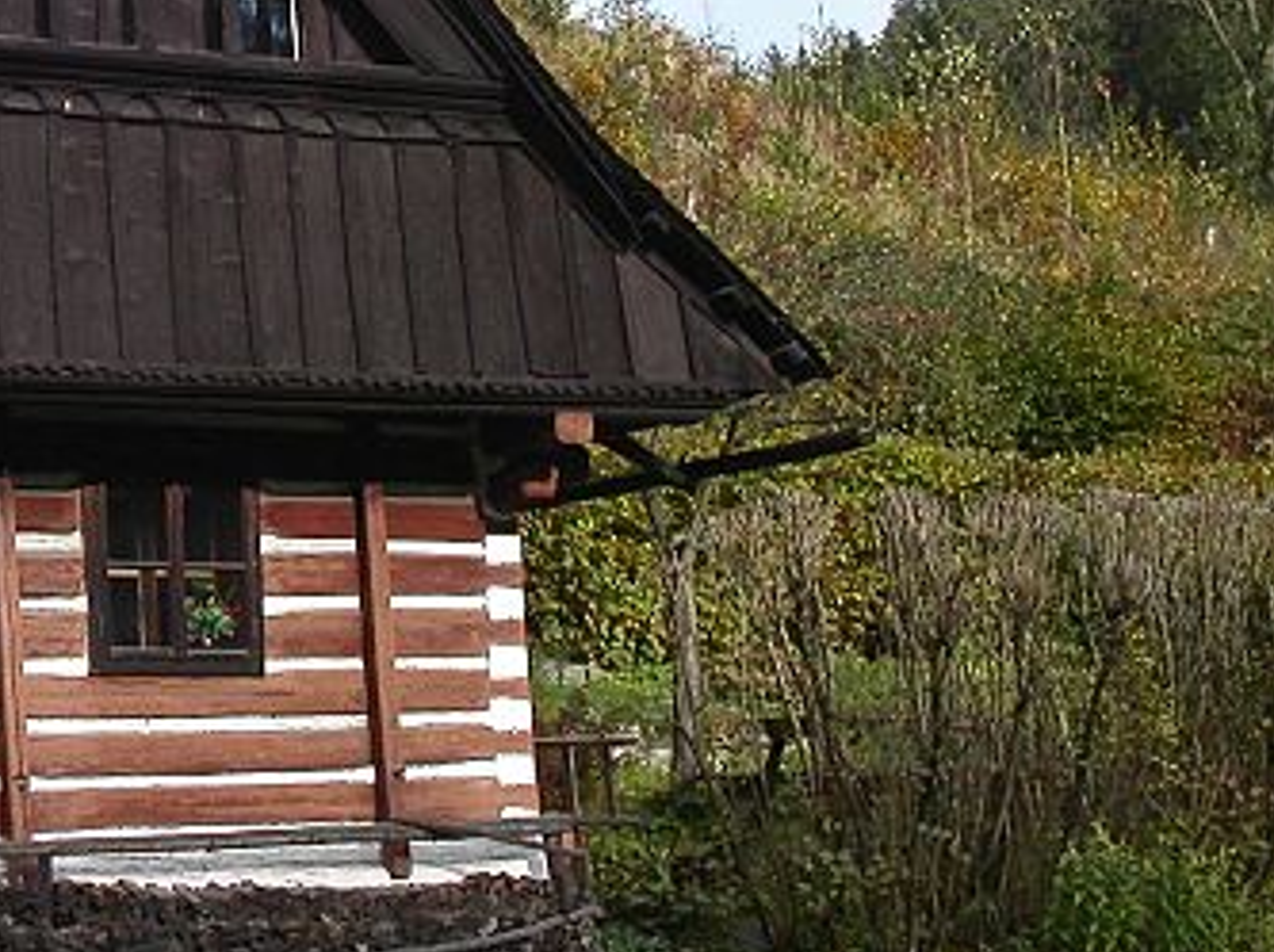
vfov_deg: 18.2
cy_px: 197
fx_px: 2941
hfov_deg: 23.5
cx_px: 31
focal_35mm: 80
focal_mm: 7.8
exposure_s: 1/180
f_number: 8
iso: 100
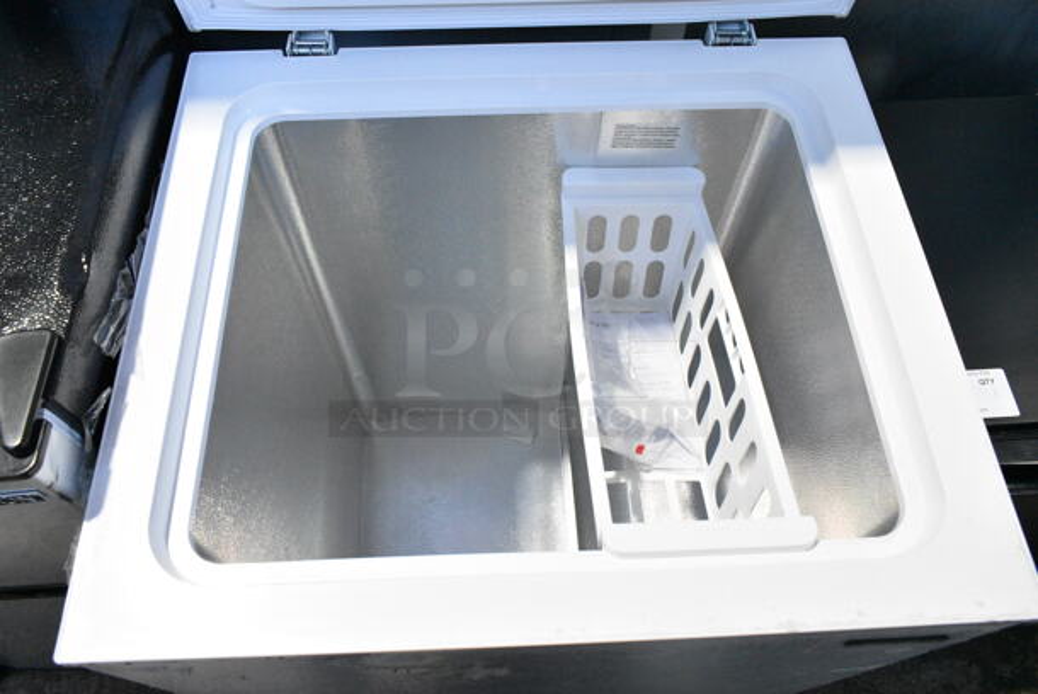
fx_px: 779
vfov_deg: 48.0
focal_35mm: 27
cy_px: 347
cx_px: 519
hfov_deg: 67.3
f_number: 8
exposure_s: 1/250
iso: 6400
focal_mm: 18
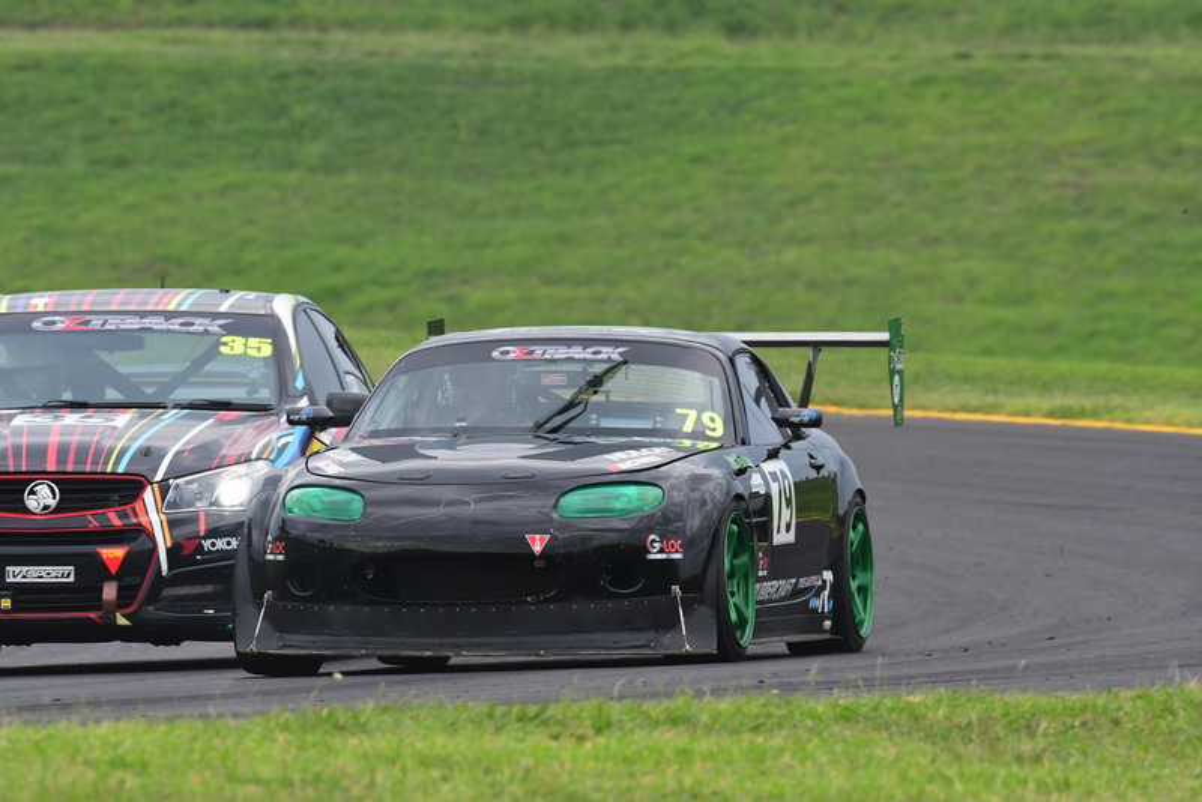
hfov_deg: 3.3
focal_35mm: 630
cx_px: 601
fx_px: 21041
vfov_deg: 2.2
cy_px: 401
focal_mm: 420
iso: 1000
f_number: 10
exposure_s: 1/640
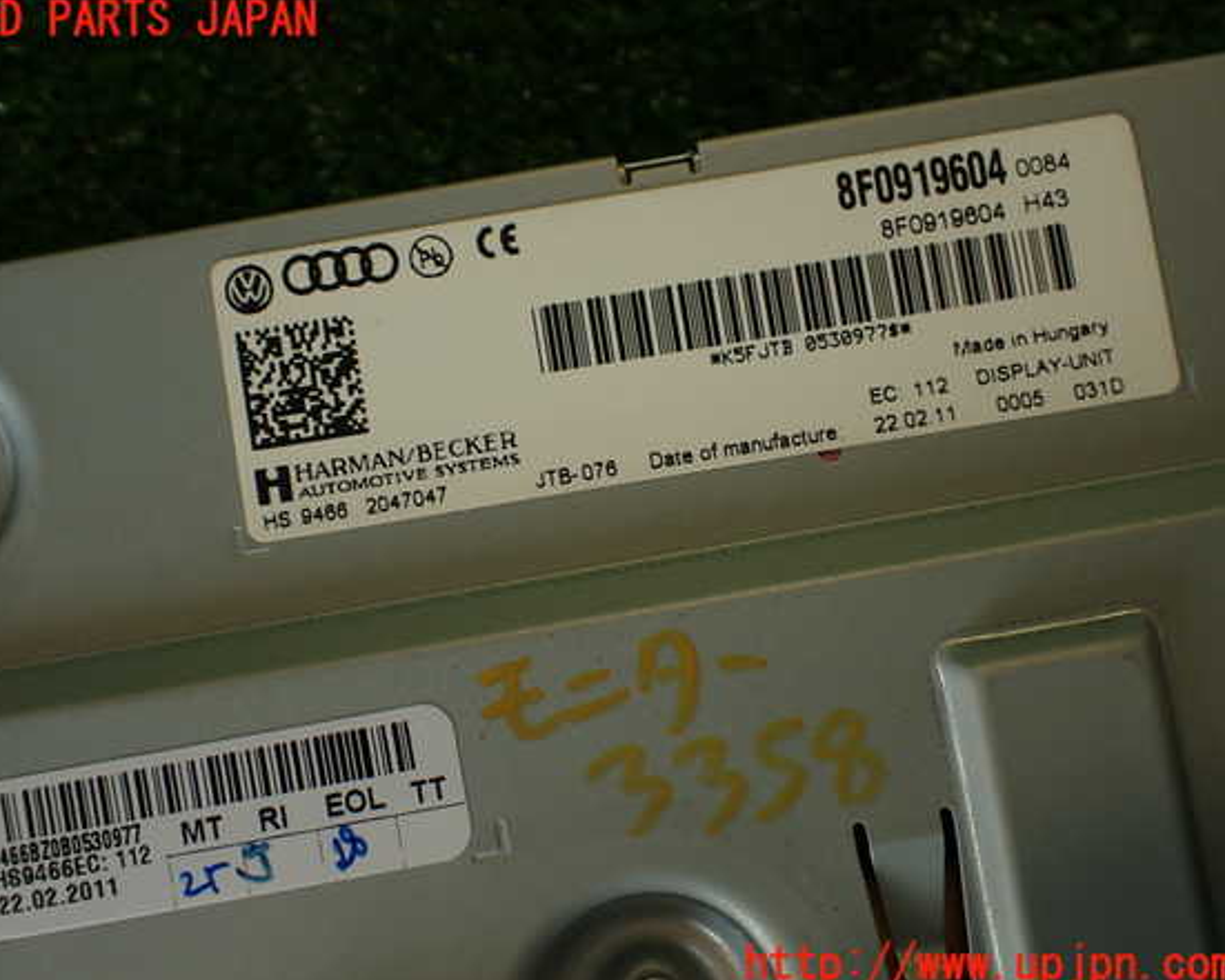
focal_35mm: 34
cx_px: 580
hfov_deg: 52.8
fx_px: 1233
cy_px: 493
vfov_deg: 43.4
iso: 100
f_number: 2.4
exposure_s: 1/100
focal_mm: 5.79
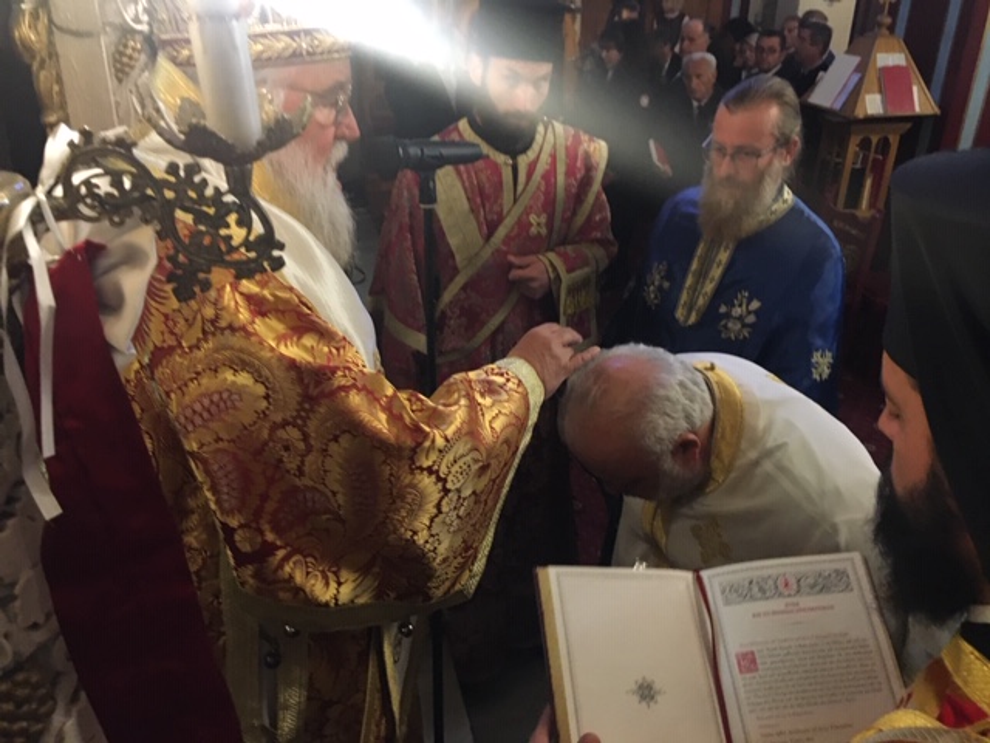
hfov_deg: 61.7
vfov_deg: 48.2
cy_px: 372
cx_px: 495
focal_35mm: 29
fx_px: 829
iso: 200
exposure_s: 1/25
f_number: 2.2
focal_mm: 4.15
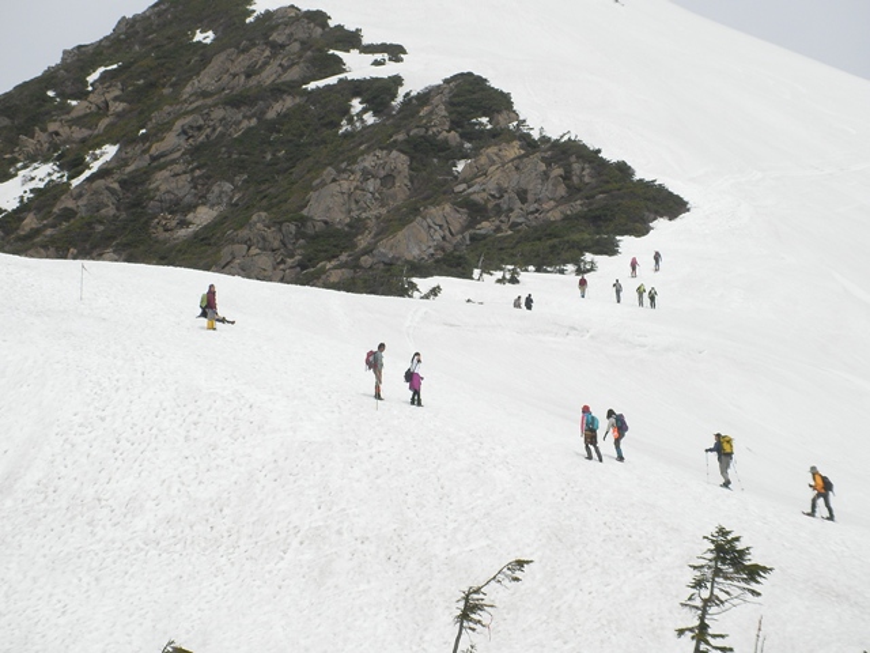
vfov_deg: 11.1
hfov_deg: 14.8
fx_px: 3343
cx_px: 435
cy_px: 326
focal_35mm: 133
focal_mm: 22
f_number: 4.2
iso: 50
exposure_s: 1/1488
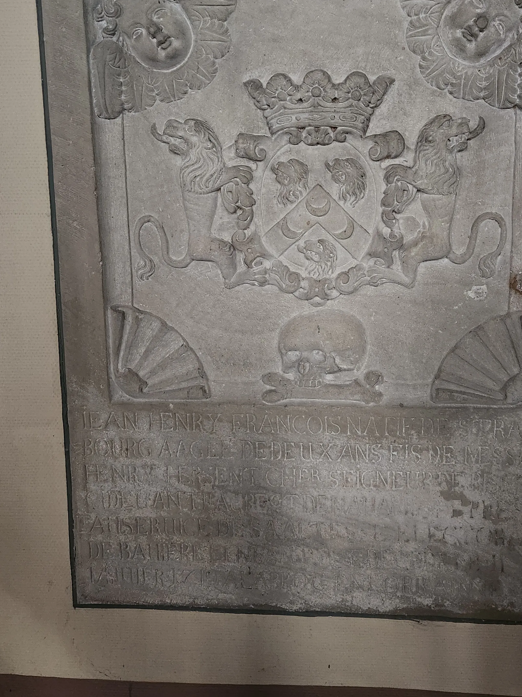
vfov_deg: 53.6
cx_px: 328
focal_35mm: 34
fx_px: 684
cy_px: 277
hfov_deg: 41.5
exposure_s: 1/24
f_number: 1.8
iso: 640
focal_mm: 5.4
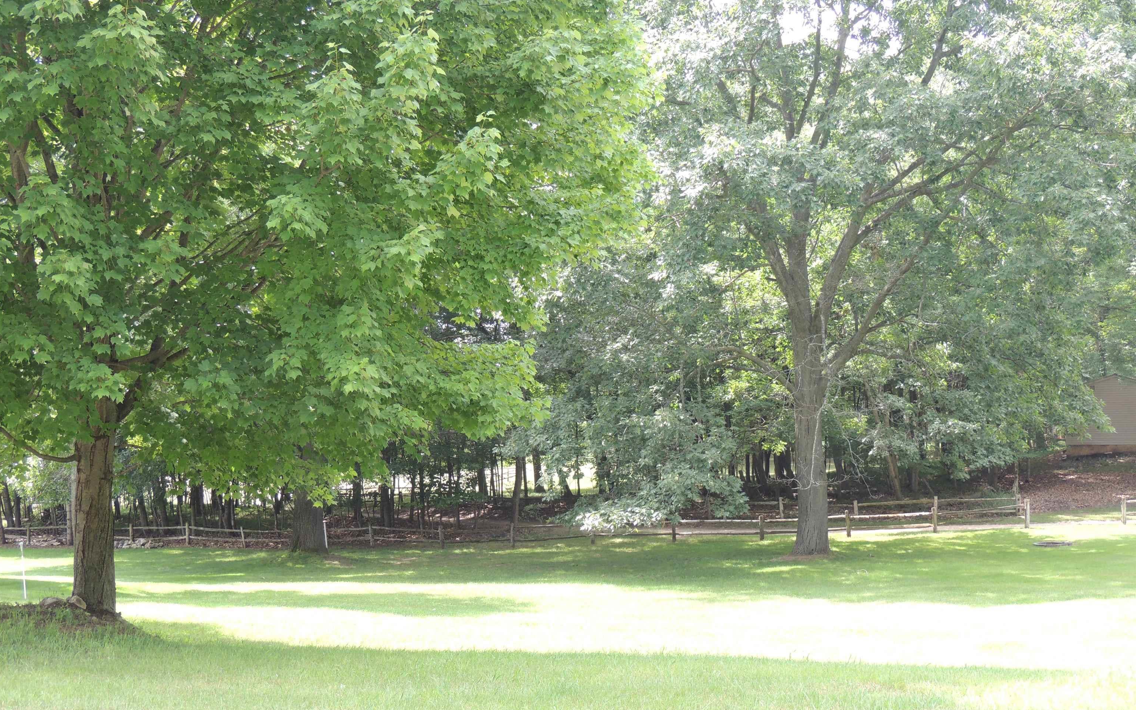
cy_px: 397
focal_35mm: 50
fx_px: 1548
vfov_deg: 25.8
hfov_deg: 40.3
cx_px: 566
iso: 100
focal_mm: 8.3
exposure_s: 1/80
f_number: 3.5
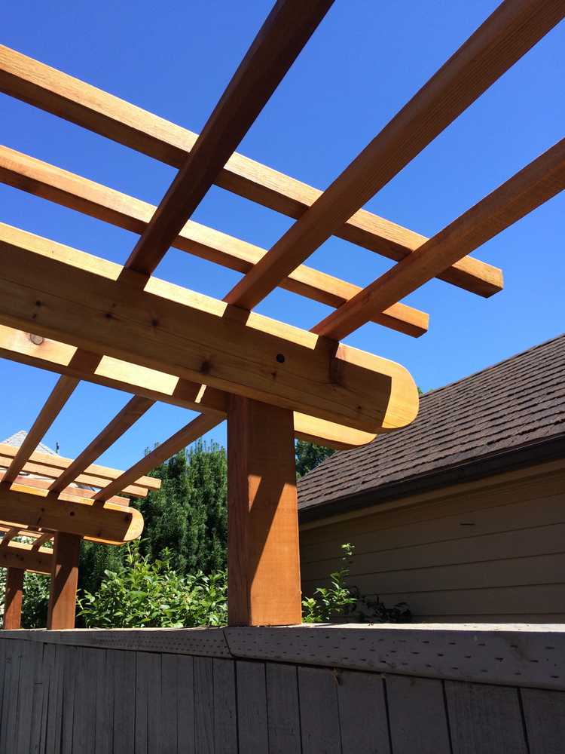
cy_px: 377
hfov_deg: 46.8
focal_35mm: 30
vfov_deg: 60.0
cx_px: 282
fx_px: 653
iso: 32
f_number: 2.2
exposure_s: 1/1001
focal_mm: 4.12
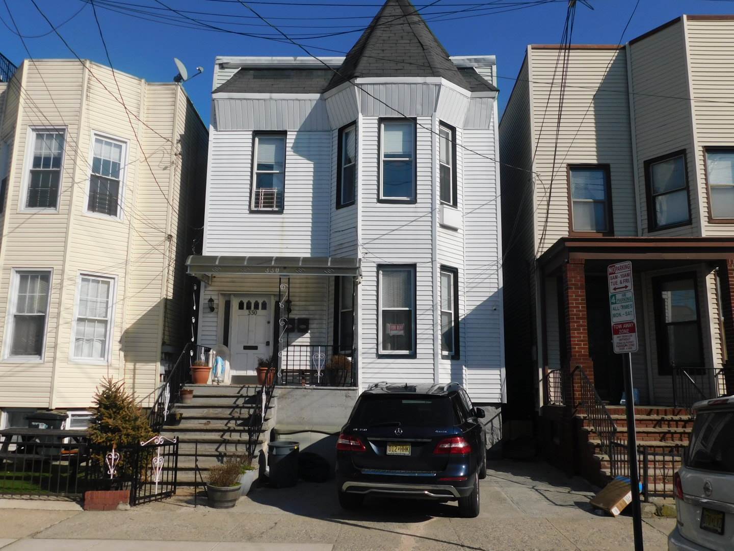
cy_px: 276
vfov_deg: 46.8
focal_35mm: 30
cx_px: 367
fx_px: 636
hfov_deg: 60.0
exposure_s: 1/800
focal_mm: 5.3
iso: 125
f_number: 6.4
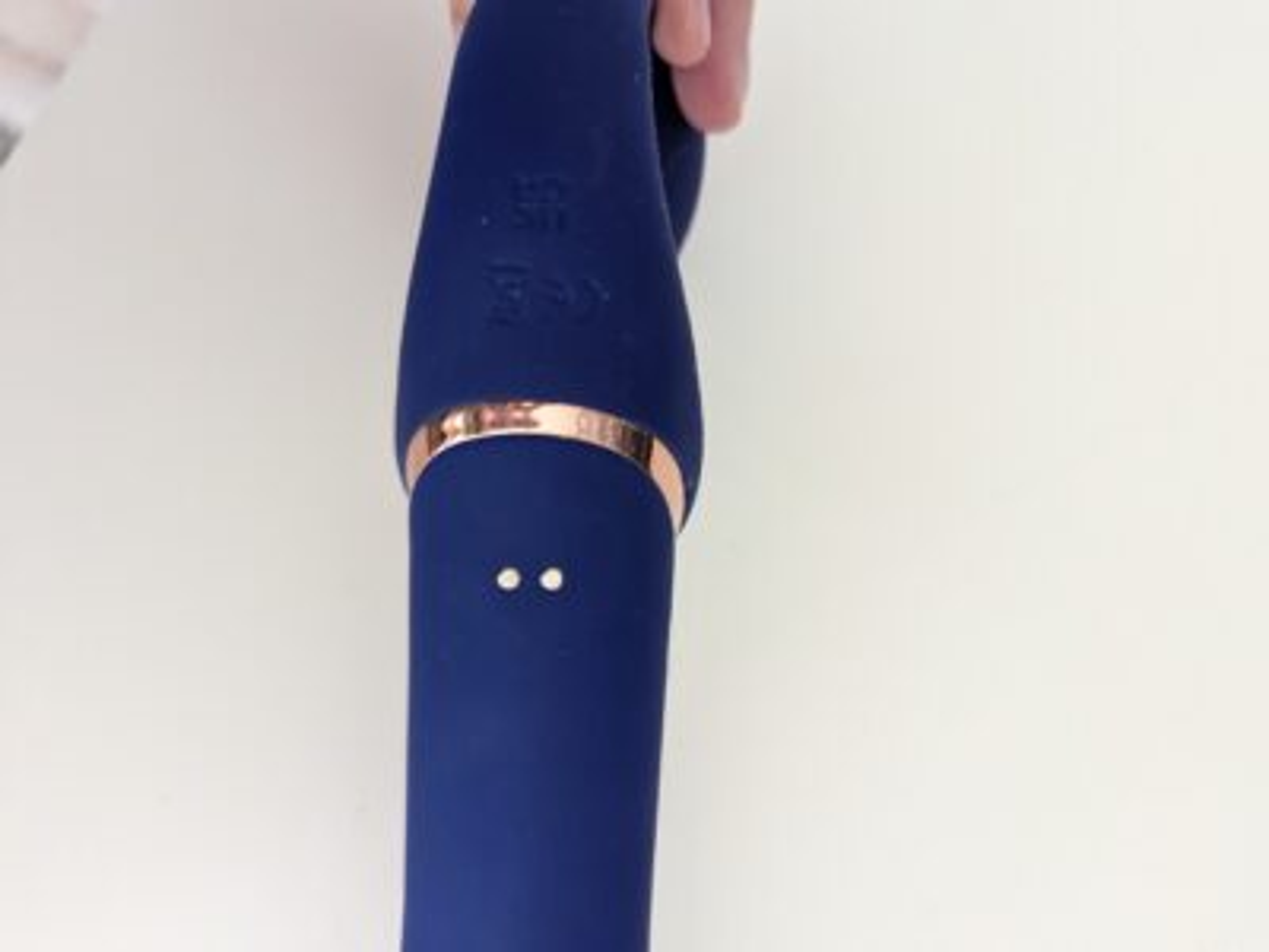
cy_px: 476
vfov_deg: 56.8
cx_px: 634
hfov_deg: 71.6
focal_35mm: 24
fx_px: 880
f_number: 1.85
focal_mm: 6.81
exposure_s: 1/248
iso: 1957
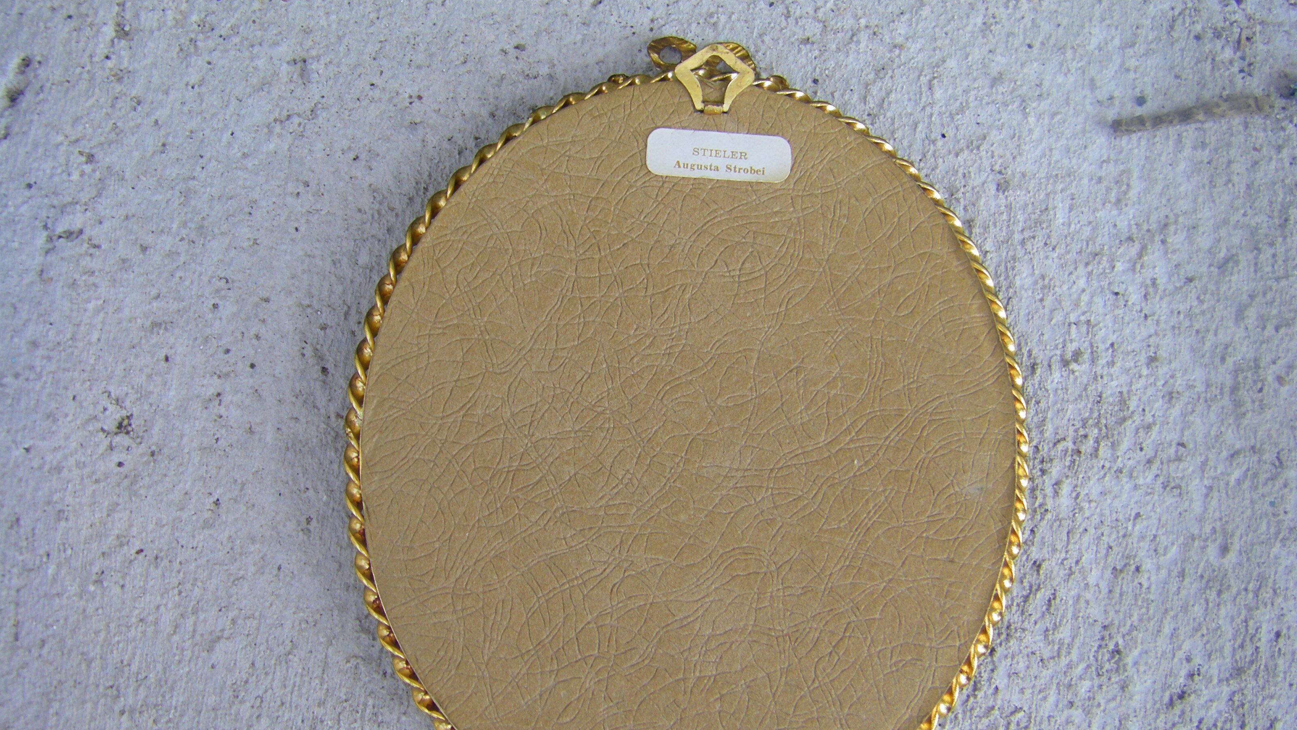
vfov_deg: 28.3
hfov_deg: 48.4
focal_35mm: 42
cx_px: 646
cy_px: 383
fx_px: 1445
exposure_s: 1/100
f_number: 3.5
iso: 64
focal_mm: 6.3
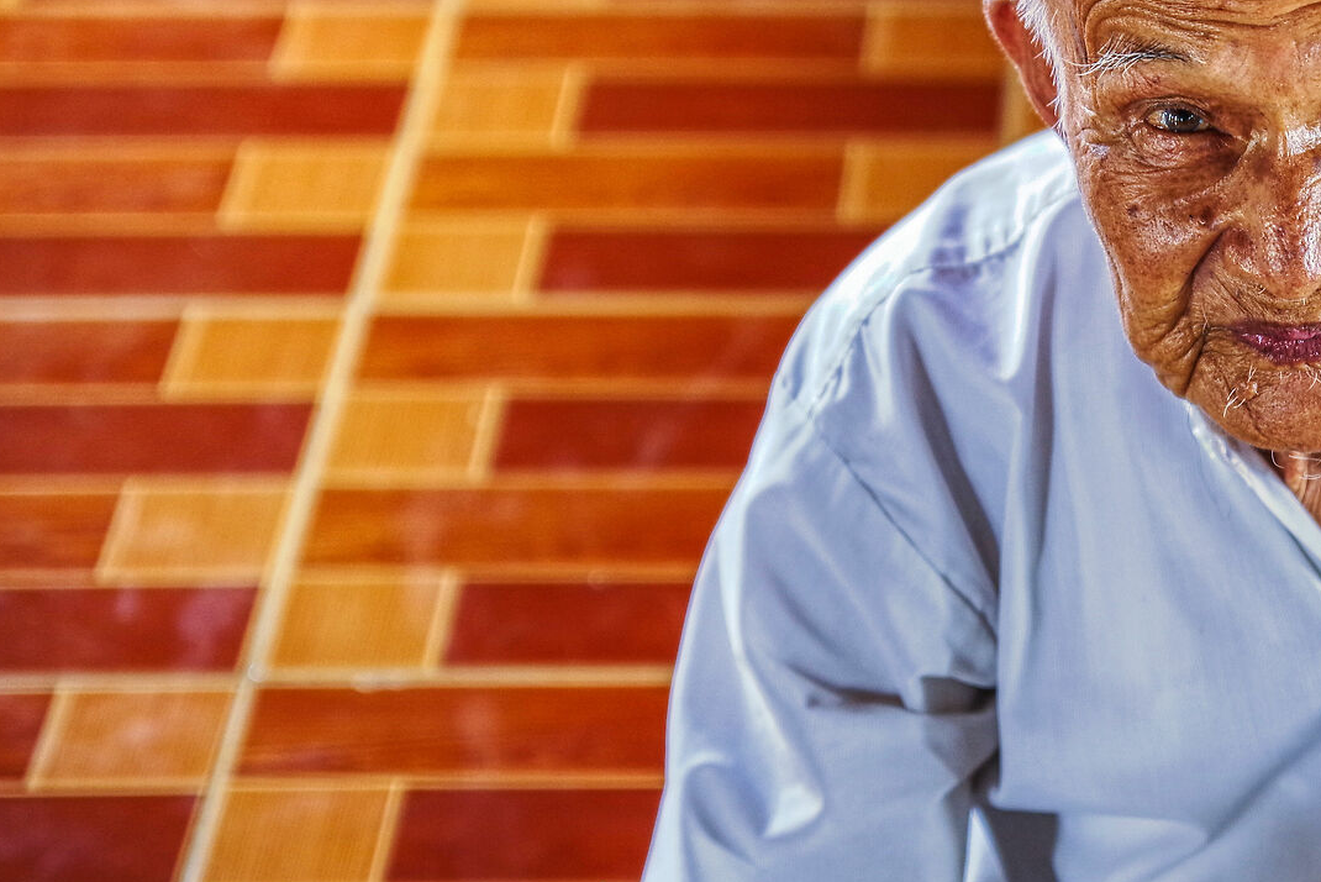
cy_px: 355
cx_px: 1398
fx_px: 5762
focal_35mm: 157
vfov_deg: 8.7
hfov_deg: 12.9
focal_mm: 70
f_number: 2.8
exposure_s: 1/15
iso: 400
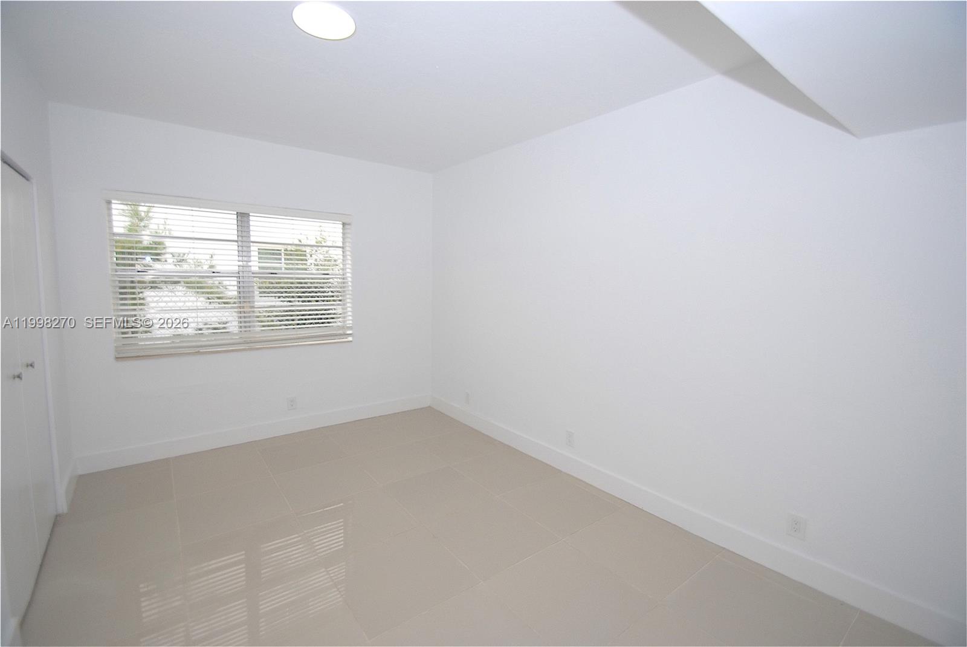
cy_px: 324
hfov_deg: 100.3
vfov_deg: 77.4
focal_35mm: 15
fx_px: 403
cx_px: 484
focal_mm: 10
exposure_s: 1/60
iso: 100
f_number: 4
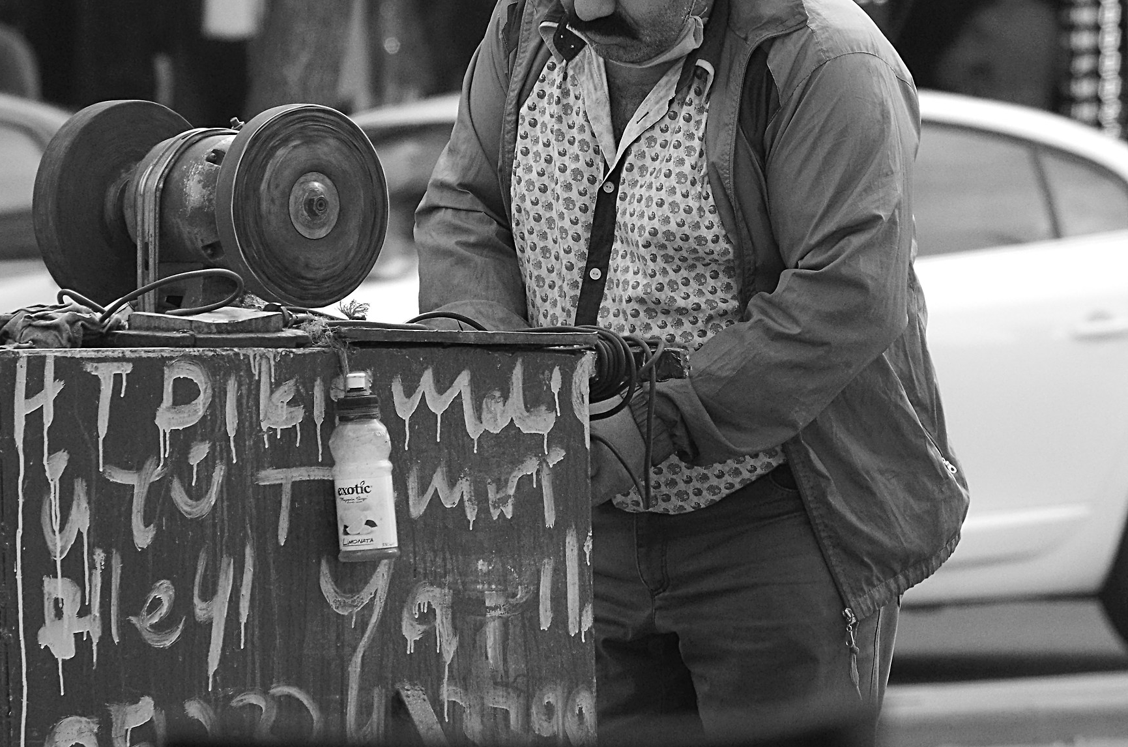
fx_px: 13006
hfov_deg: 5.0
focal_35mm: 416
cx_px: 617
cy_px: 241
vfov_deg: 3.3
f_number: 8
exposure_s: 1/250
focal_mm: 200
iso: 800
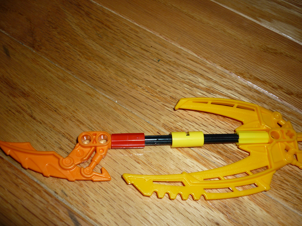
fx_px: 288
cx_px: 151
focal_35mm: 33
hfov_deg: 55.4
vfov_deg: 42.9
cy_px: 113
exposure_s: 1/60
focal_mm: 5.5
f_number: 2.8
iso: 100
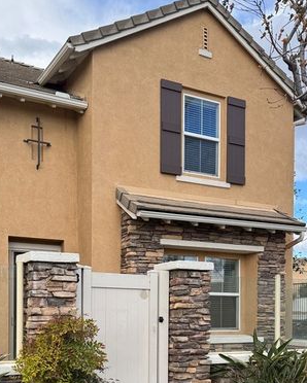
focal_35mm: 42
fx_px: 477
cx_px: 111
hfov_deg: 35.5
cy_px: 308
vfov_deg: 41.8
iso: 80
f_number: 1.78
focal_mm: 6.76
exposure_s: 1/1042
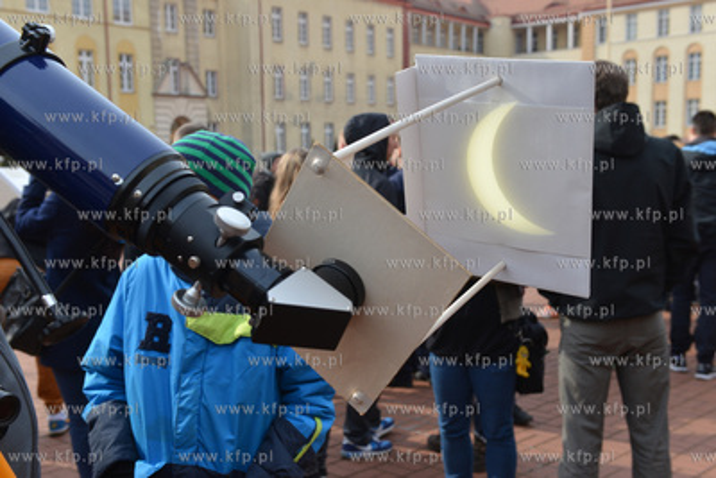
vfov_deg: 29.9
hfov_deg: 43.6
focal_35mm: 45
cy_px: 239
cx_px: 358
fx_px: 895
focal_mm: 45
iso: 400
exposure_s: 1/160
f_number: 6.3
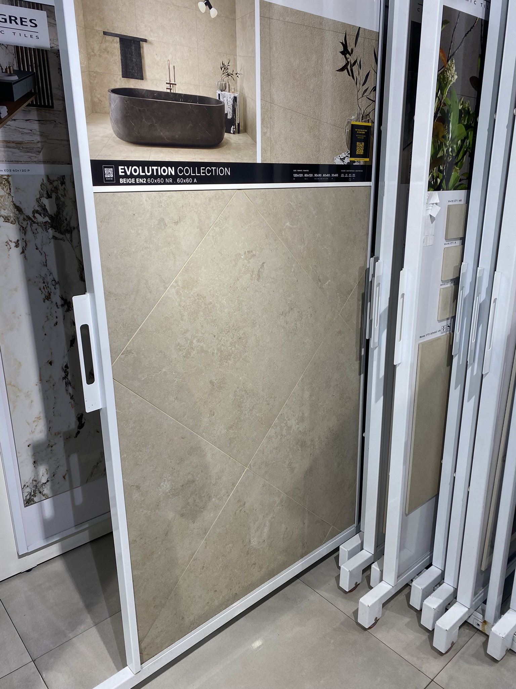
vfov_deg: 67.3
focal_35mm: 26
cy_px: 344
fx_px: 517
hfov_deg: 53.1
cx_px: 258
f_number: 1.8
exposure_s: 1/100
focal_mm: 4.25
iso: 64
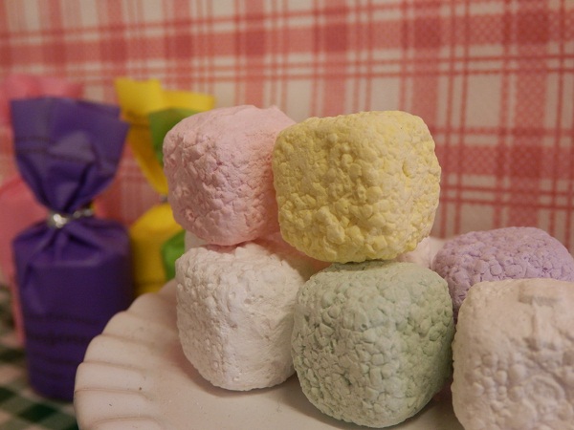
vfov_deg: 32.2
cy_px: 215
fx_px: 746
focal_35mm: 45
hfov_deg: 42.1
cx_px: 287
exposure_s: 1/40
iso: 320
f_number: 3.8
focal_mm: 8
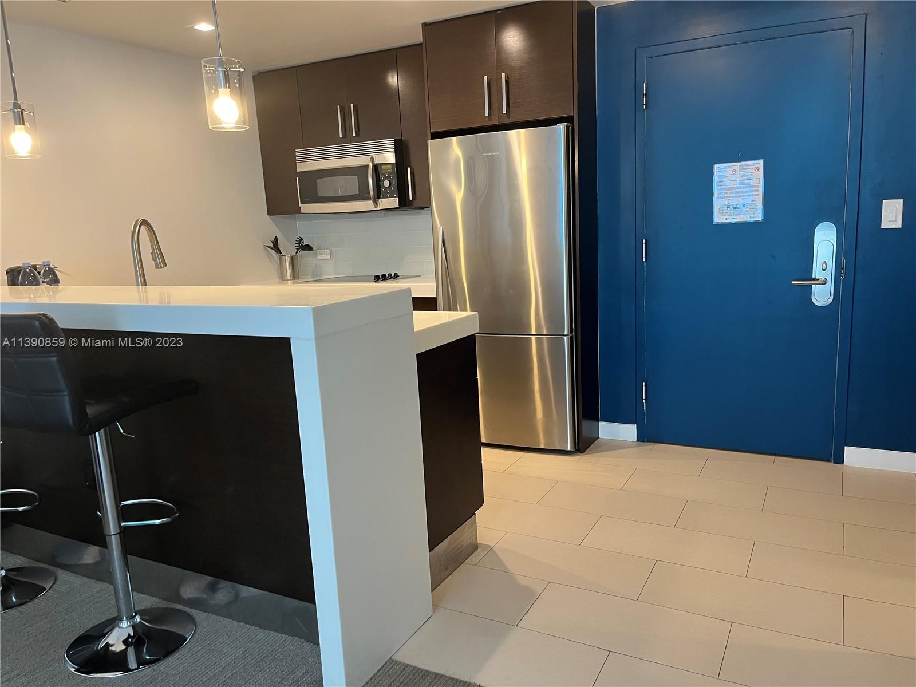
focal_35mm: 26
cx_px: 458
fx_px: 688
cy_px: 344
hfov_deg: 67.3
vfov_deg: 53.1
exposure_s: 1/60
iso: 125
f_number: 1.6
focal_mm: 5.1
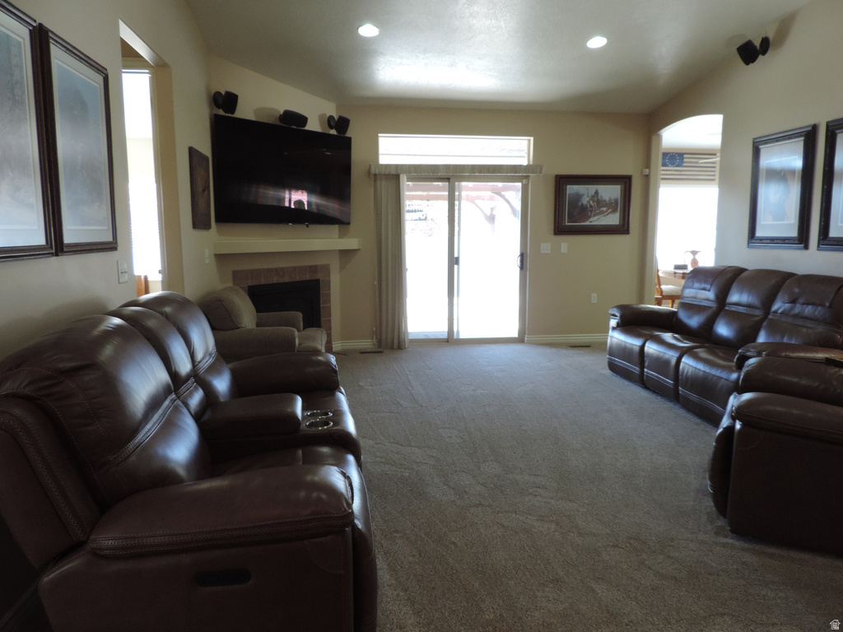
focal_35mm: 24
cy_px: 316
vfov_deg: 56.8
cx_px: 422
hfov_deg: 71.6
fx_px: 584
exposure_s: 1/60
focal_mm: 4.3
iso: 360
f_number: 3
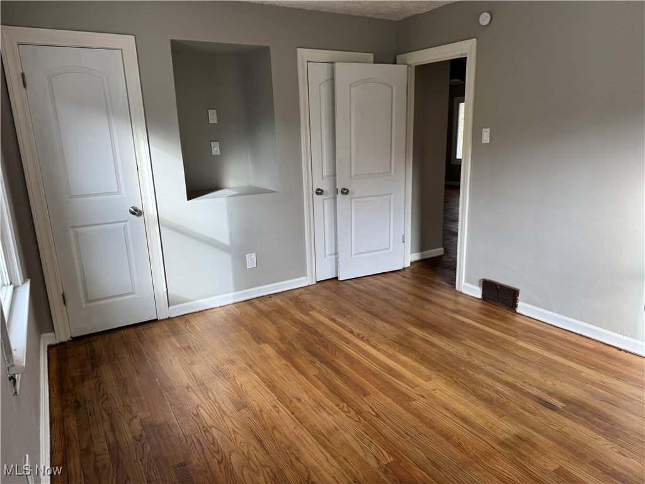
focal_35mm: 24
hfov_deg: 71.6
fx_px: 447
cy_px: 242
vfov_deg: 56.8
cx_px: 322
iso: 80
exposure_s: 1/121
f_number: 1.78
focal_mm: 6.76
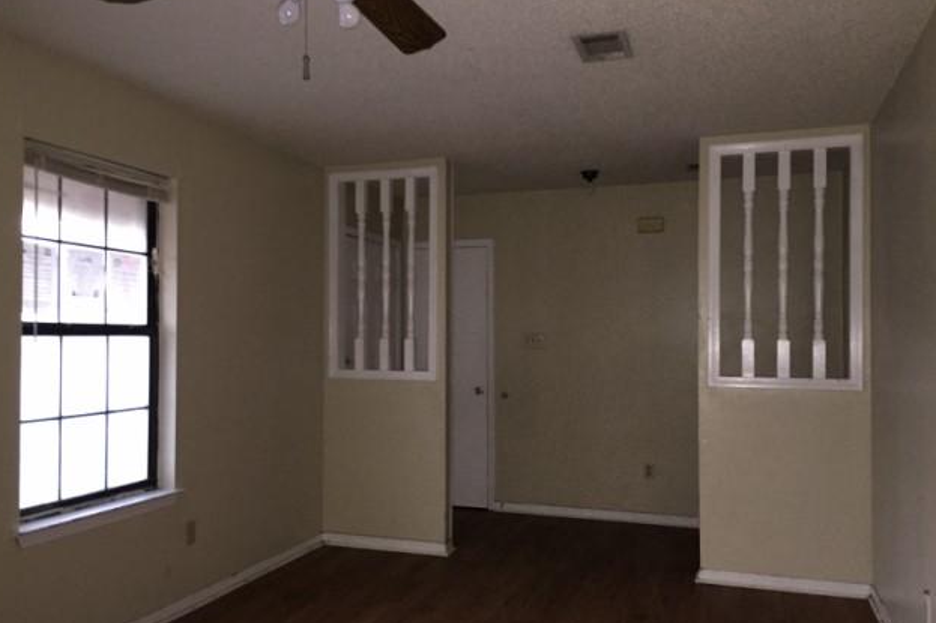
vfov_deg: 42.3
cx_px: 460
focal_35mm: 31
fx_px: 806
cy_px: 344
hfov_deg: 60.3
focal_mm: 4.15
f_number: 2.2
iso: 320
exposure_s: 1/16
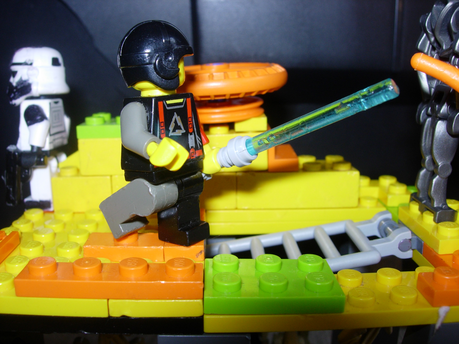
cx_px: 230
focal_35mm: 38
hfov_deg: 49.0
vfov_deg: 37.7
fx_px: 504
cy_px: 172
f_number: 4.8
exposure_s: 1/64
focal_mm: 7.8
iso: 79
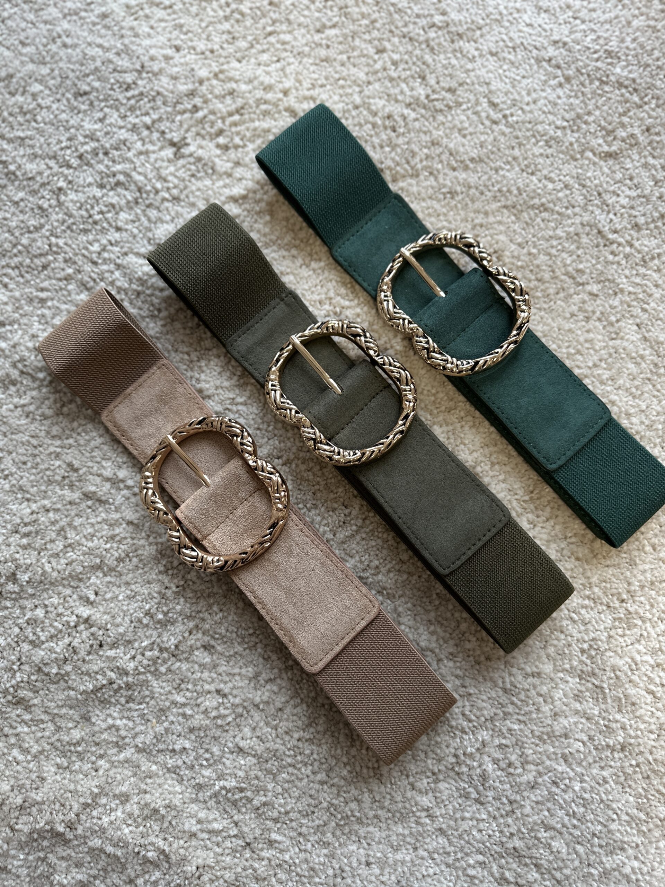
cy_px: 444
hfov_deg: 56.8
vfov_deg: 71.6
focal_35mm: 24
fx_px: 615
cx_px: 332
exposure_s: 1/100
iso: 160
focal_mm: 6.86
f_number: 1.78
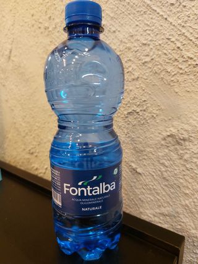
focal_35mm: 24
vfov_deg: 71.6
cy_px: 132
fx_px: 183
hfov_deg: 56.8
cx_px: 99
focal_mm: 5.23
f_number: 1.8
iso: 250
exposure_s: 1/100
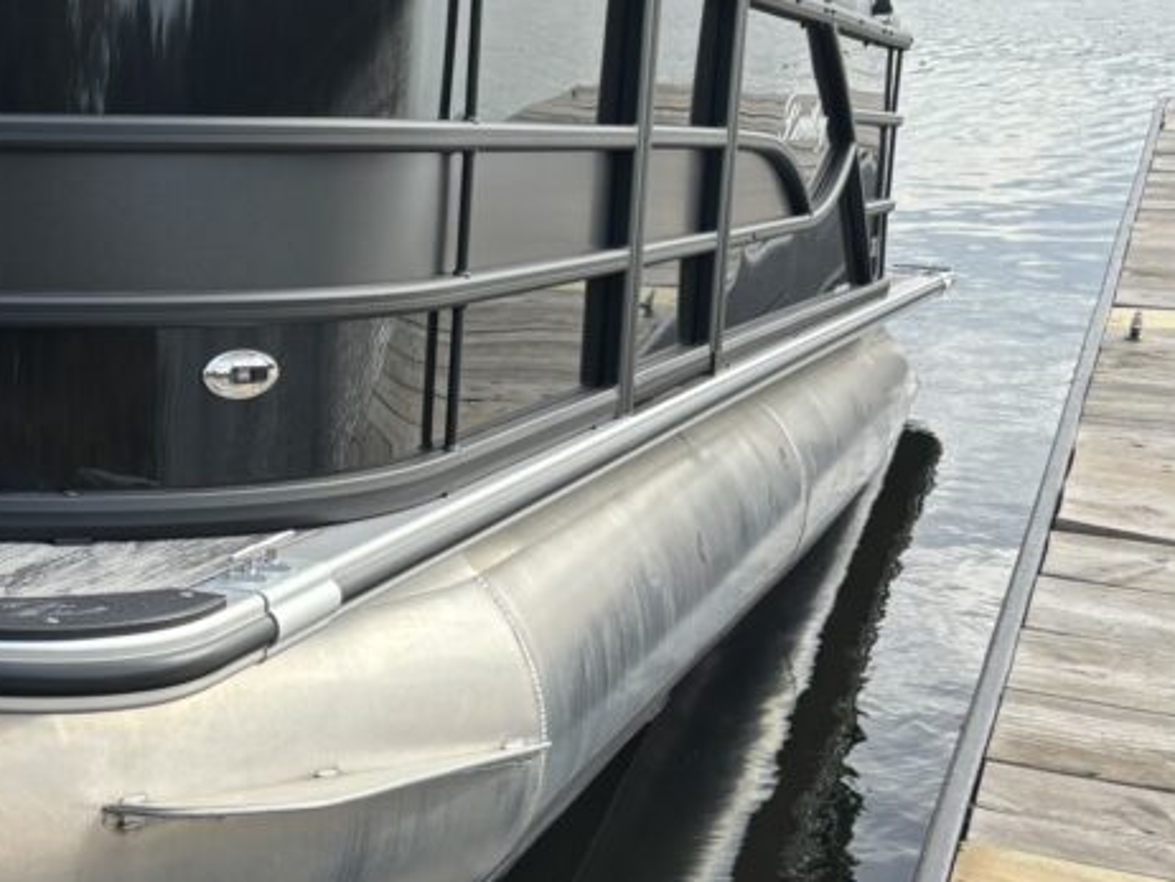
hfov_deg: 28.7
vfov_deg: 24.4
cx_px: -167
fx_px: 2038
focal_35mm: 60
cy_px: 384
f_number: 1.6
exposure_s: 1/1205
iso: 50
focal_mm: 5.96
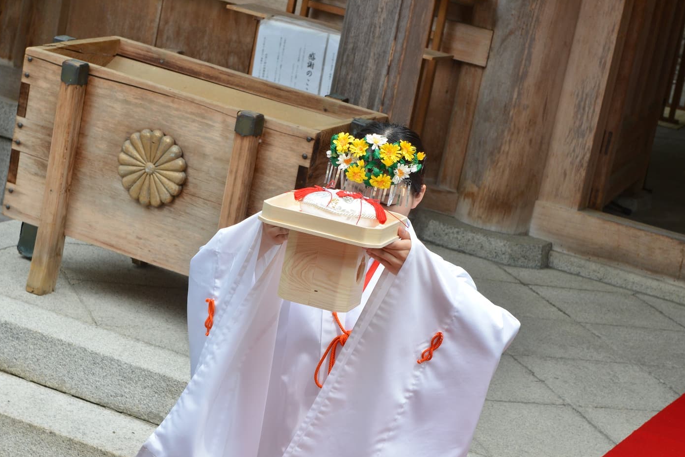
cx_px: 338
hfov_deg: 18.9
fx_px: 2055
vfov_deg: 12.7
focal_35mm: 108
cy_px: 229
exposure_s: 1/800
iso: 800
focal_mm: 70
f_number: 7.1
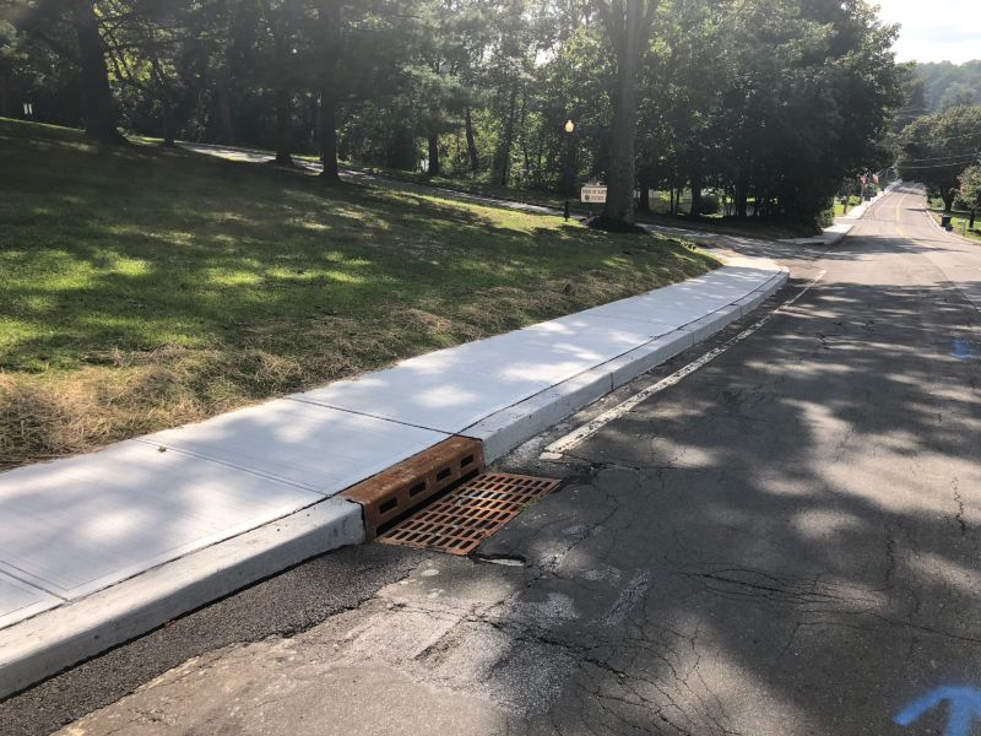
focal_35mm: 28
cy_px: 368
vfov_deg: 49.7
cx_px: 490
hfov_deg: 63.4
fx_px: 794
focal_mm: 4
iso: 20
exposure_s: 1/1171
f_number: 1.8
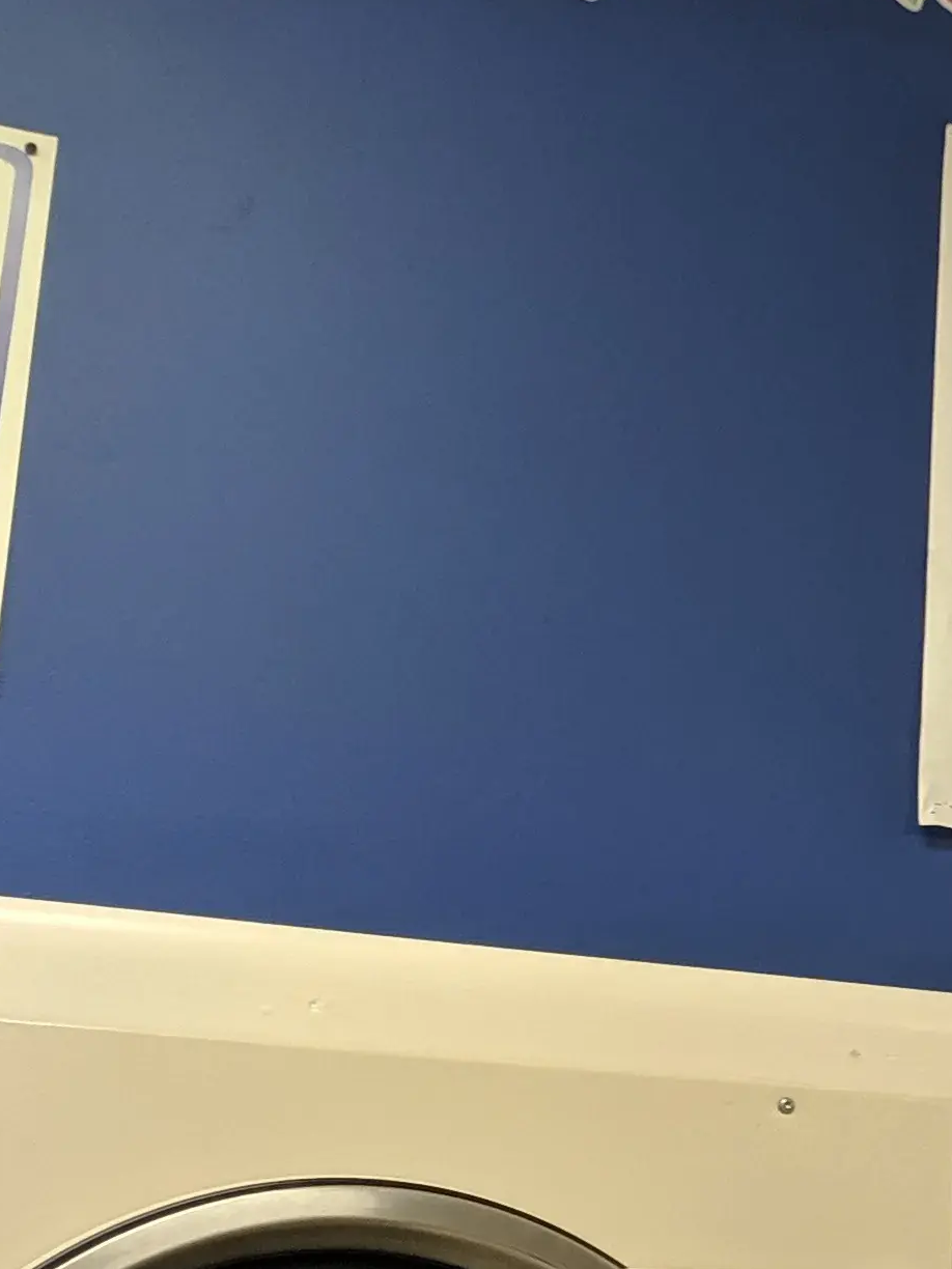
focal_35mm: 86
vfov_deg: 22.7
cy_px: 713
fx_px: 3154
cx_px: 1395
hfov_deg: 15.9
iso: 249
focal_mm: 4.67
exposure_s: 1/60
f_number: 2
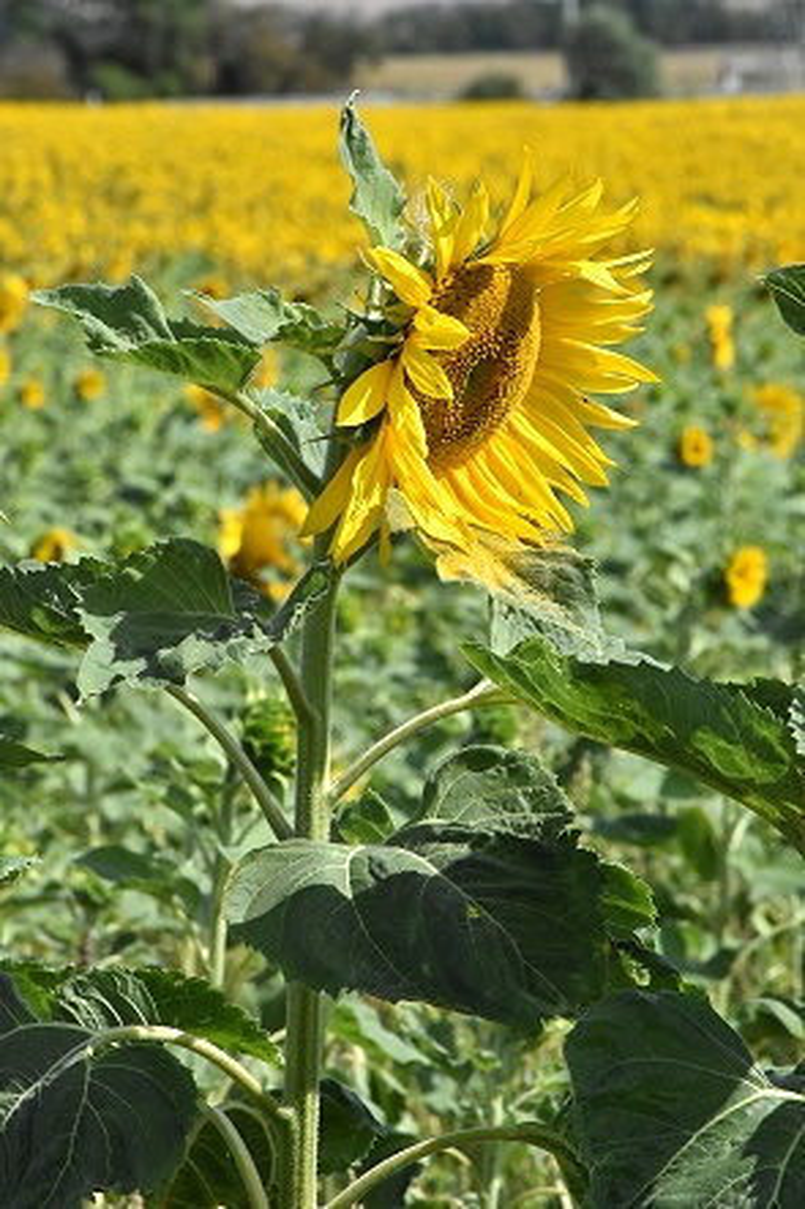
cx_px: 402
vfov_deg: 9.8
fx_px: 7049
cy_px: 604
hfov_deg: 6.5
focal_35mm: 210
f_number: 16
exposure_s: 1/4000
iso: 3200
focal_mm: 140
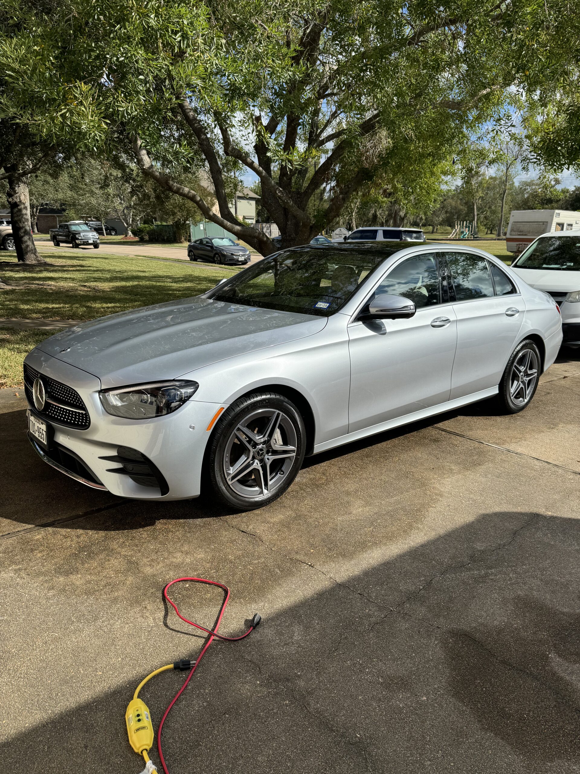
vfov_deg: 71.6
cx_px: 290
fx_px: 536
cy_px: 387
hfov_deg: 56.8
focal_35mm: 24
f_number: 1.78
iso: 80
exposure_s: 1/4310
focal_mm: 6.76
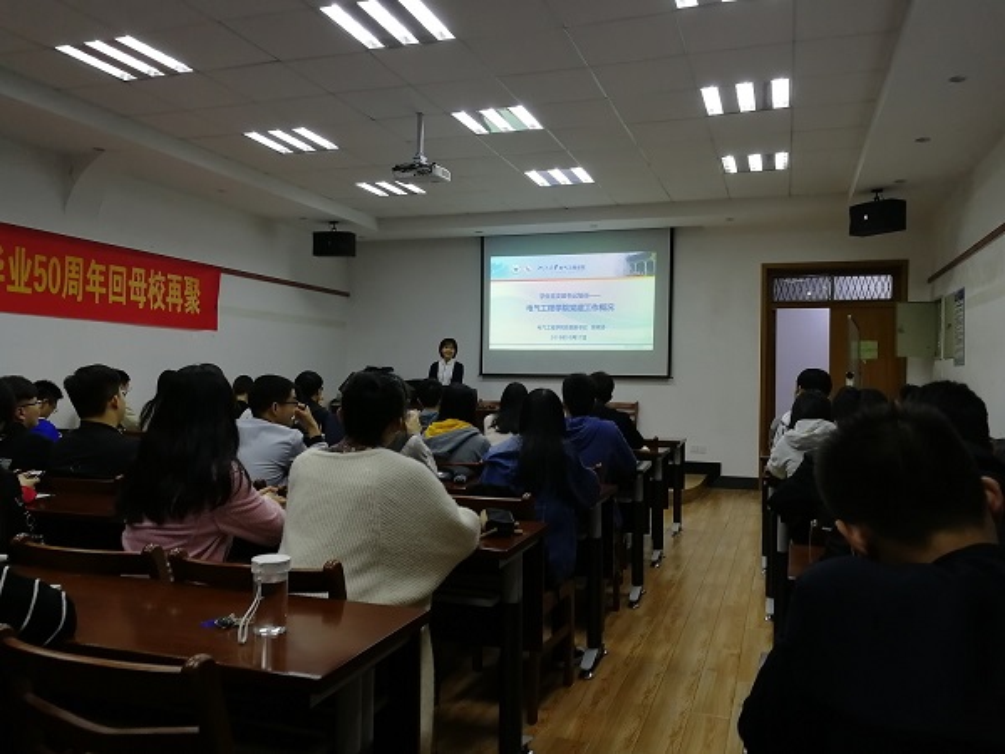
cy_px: 377
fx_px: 784
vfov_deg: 51.4
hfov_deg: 65.3
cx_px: 502
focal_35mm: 27
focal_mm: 3.95
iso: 200
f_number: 2.2
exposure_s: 1/33.3
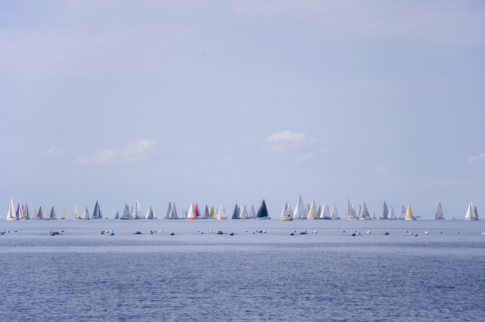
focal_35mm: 158
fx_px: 2119
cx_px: 242
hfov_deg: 13.1
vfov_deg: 8.7
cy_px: 161
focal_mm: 105
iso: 200
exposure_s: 1/1250
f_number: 6.3
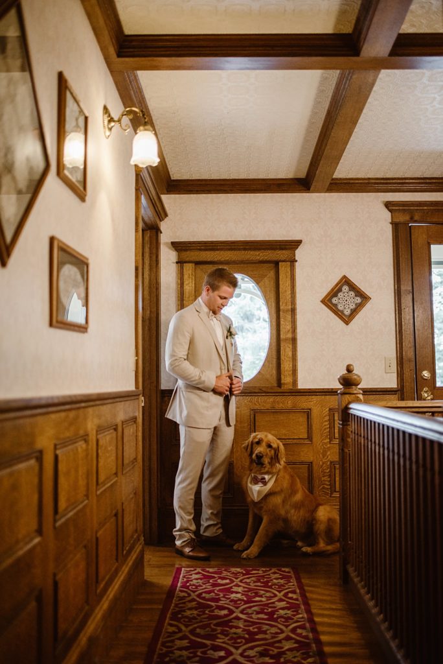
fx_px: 645
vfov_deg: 54.4
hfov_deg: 37.9
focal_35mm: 35
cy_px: 332
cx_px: 222
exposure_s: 1/250
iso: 800
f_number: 1.8
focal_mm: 35
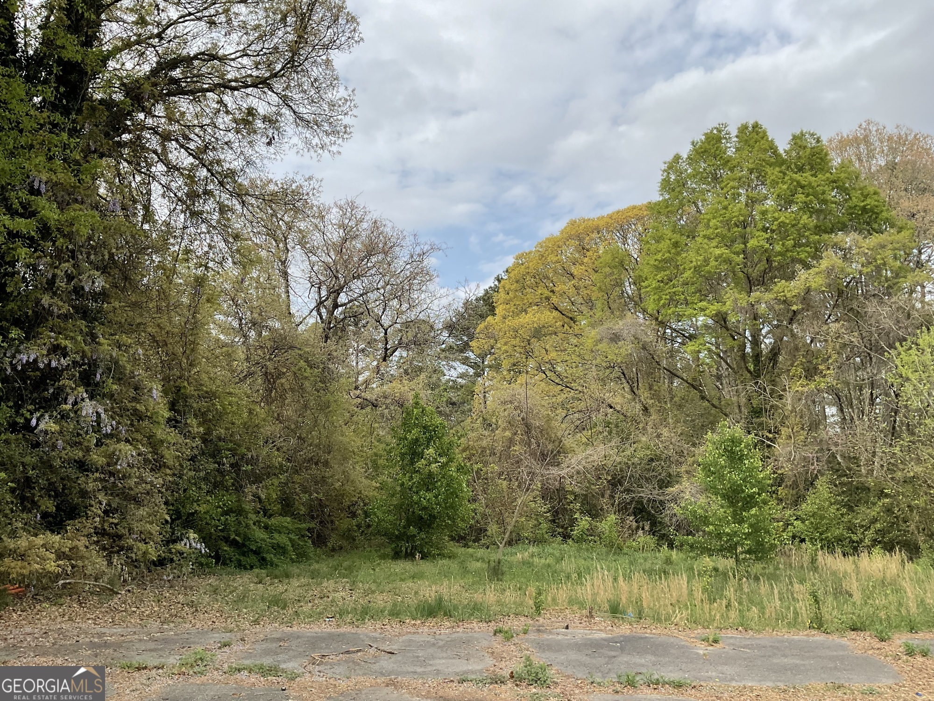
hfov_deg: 61.7
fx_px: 782
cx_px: 467
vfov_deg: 48.2
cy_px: 350
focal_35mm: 29
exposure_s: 1/1250
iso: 16
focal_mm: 3
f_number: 1.8
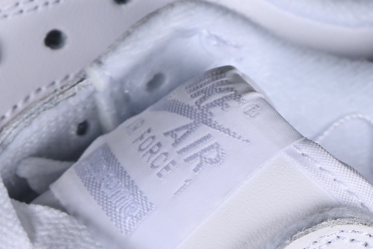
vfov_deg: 3.4
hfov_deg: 5.1
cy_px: 308
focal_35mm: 403
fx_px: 4178
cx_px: -97
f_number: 7.1
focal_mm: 48
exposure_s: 1/160
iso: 125
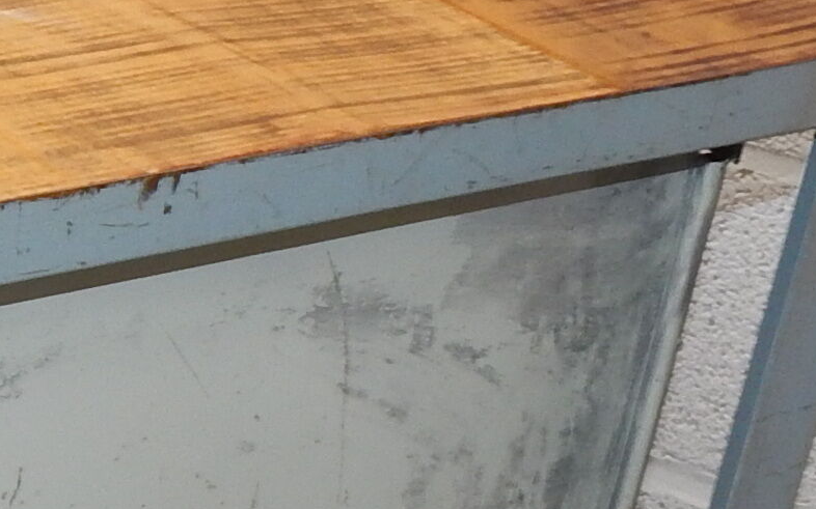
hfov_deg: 18.5
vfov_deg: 11.2
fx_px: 2446
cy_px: 860
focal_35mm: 110
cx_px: 16
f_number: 3.1
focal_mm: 4.5
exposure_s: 1/30
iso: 200
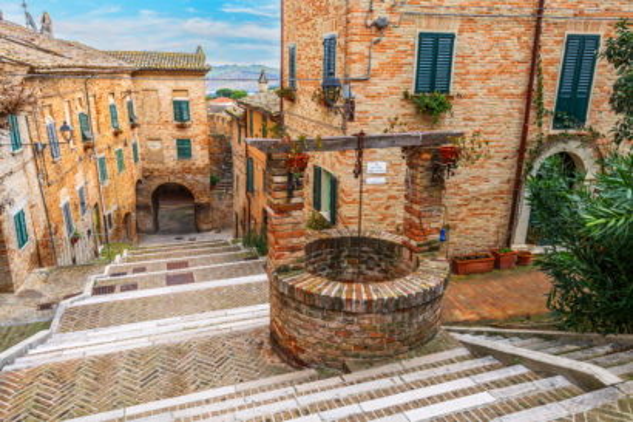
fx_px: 457
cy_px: 211
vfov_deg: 49.5
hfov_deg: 69.4
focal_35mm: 26
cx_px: 316
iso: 64
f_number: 8
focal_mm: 26
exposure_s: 1/80
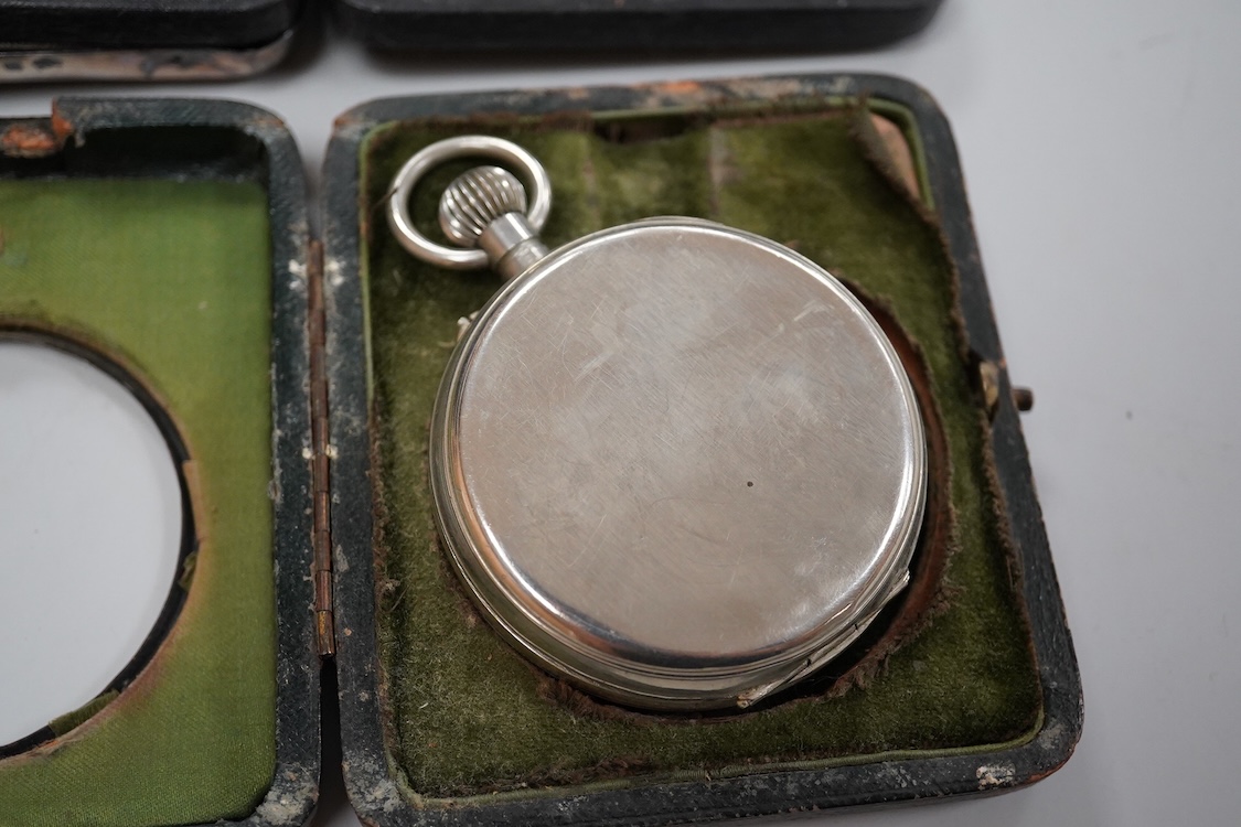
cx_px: 620
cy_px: 414
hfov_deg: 43.6
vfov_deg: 29.9
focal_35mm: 45
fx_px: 1551
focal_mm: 30
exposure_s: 1/400
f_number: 5
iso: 2500
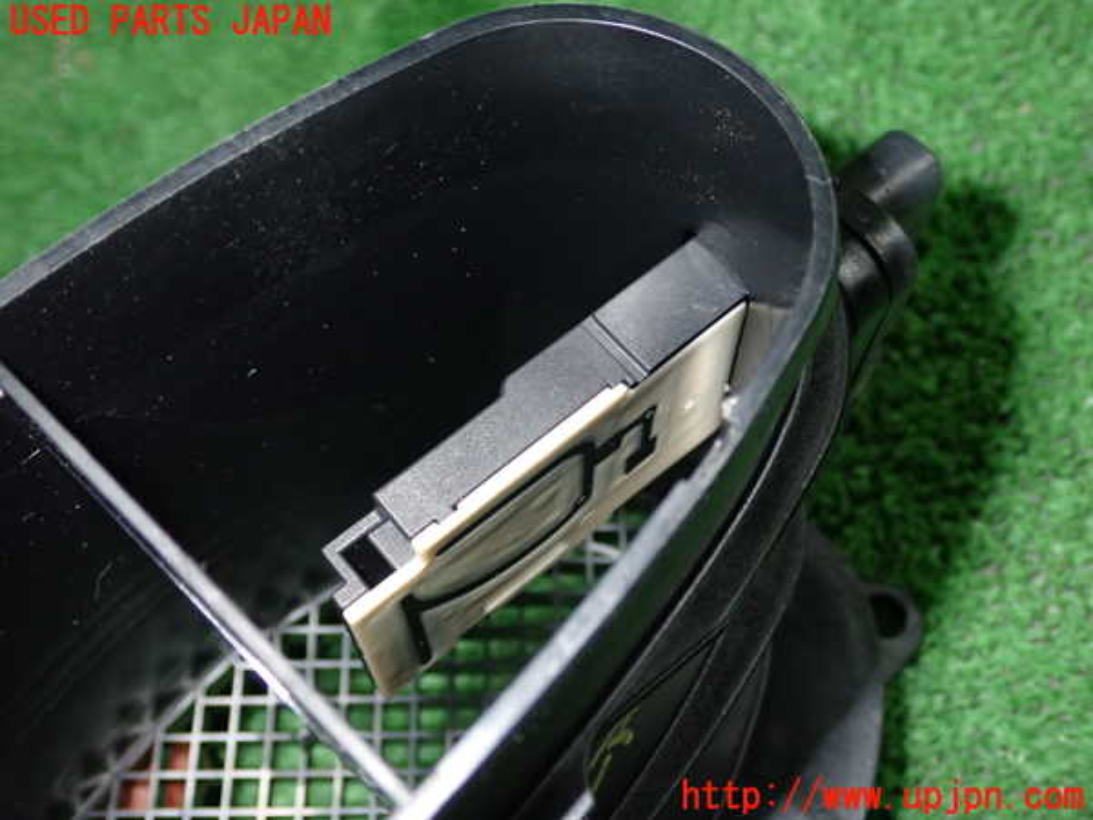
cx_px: 546
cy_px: 410
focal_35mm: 41
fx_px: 1295
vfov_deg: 35.1
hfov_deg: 45.8
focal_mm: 7.31
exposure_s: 1/40
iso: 400
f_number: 8
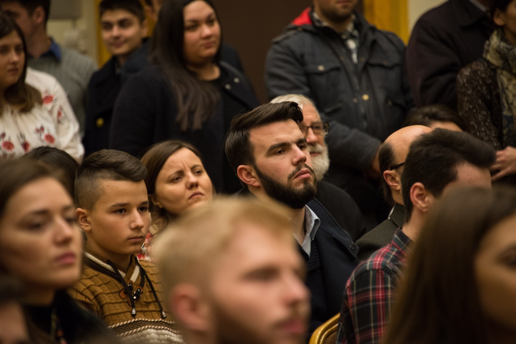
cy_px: 172
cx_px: 258
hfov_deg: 6.9
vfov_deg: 4.6
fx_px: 4302
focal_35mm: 300
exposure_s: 1/40
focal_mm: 300
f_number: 5.6
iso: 2500
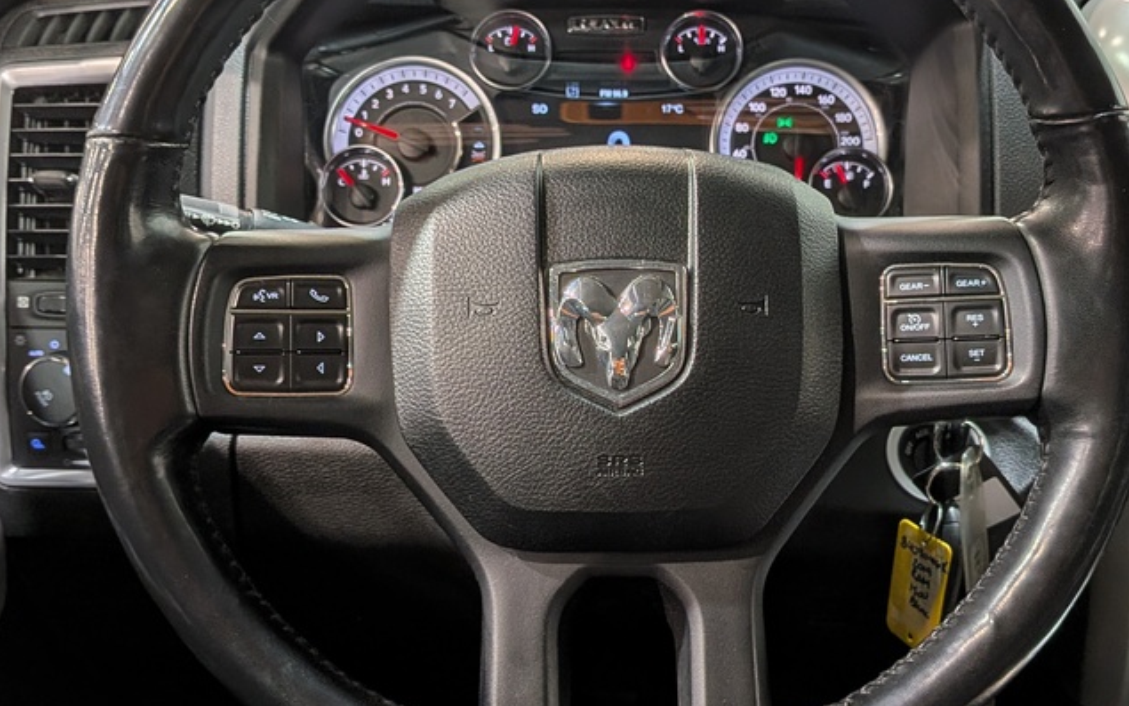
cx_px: 592
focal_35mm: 41
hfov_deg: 48.2
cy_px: 325
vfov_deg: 31.2
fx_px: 1262
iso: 27
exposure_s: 1/136
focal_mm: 4.53
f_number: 1.7
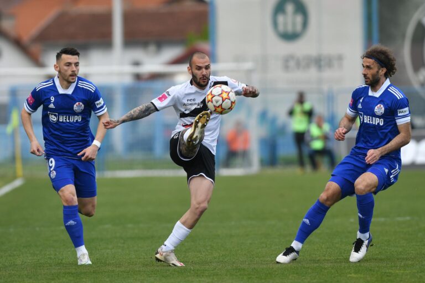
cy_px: 142
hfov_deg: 6.9
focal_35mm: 300
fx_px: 3541
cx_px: 212
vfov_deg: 4.6
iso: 200
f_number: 4
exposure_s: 1/1250
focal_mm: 300
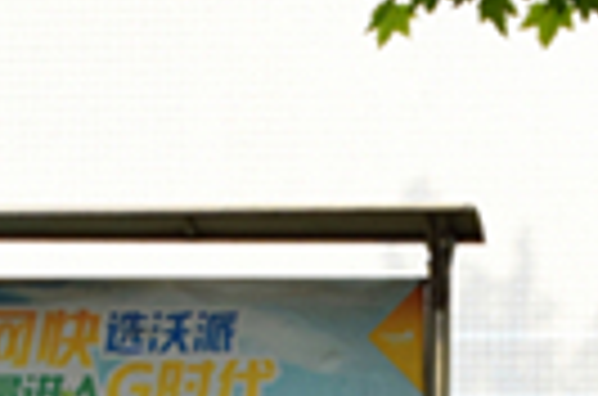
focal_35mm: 174
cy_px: 765
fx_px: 2883
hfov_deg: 11.6
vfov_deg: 7.6
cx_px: 710
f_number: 7.1
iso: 400
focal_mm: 22
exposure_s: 1/200
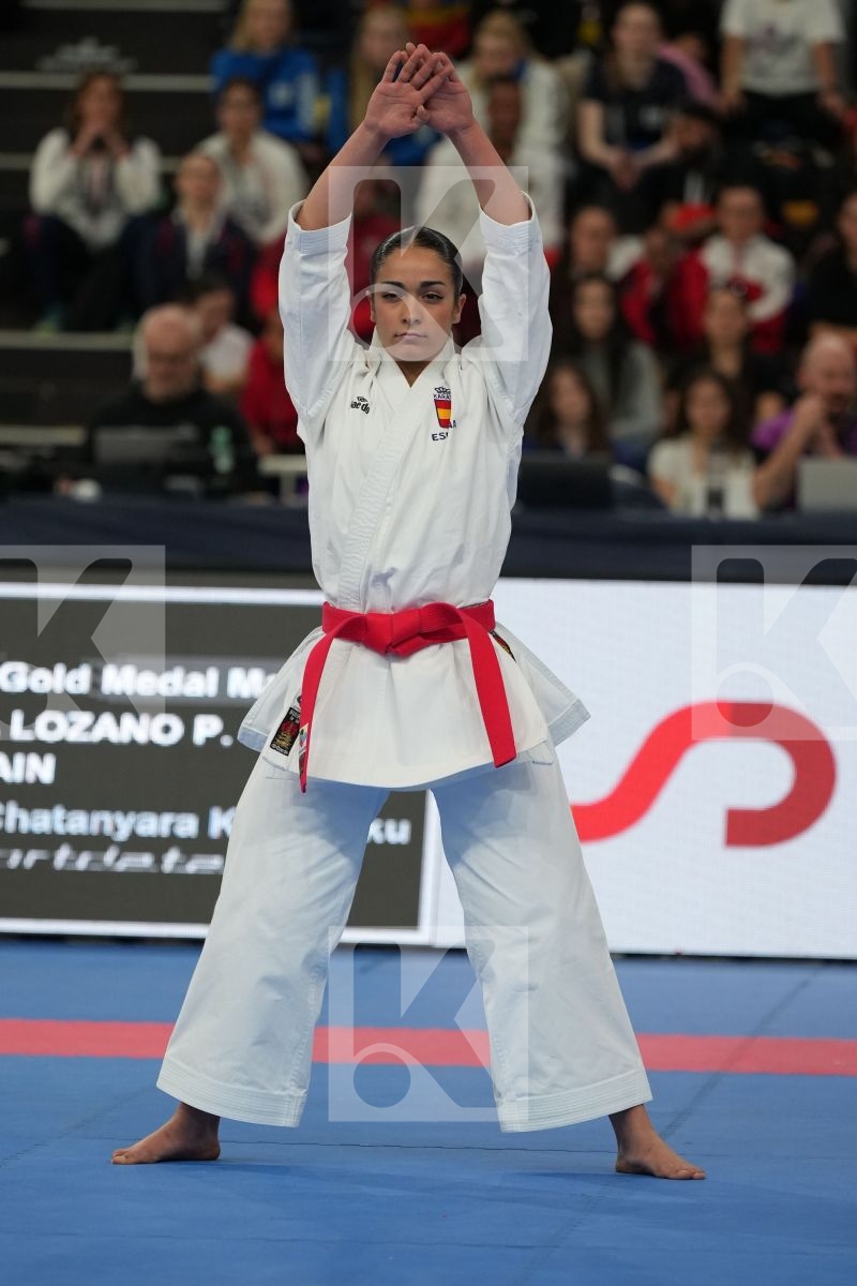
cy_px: 643
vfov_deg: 8.7
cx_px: 428
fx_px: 8462
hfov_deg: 5.8
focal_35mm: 237
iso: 1600
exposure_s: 1/1000
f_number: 2.8
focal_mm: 158
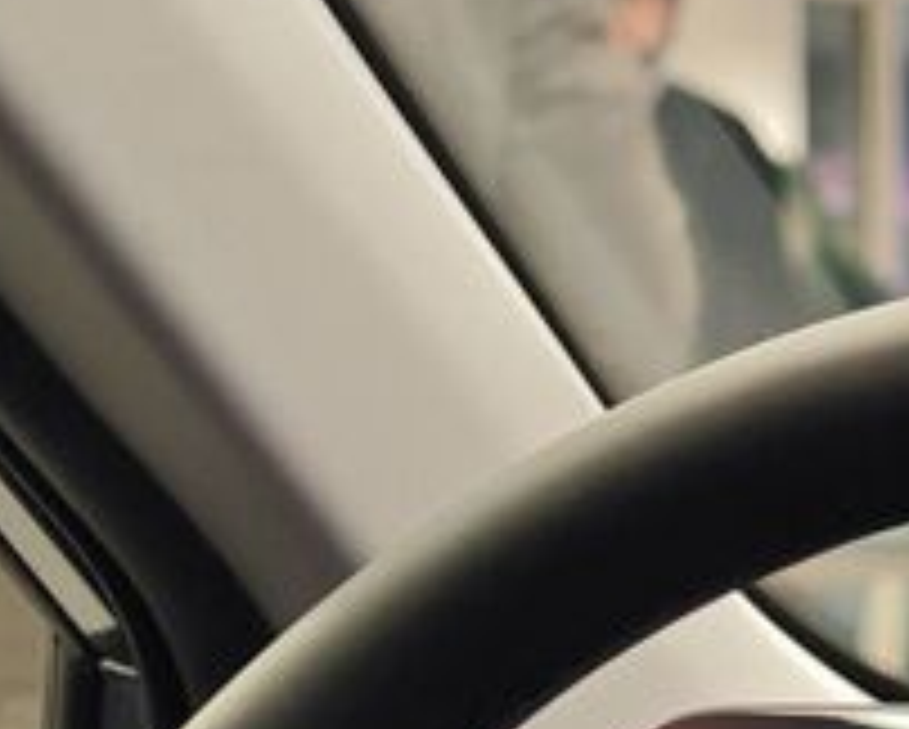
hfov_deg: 6.2
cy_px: 1298
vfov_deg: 5.0
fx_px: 8321
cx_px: 657
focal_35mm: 309
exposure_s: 1/25
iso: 1000
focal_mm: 12.28
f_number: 1.8
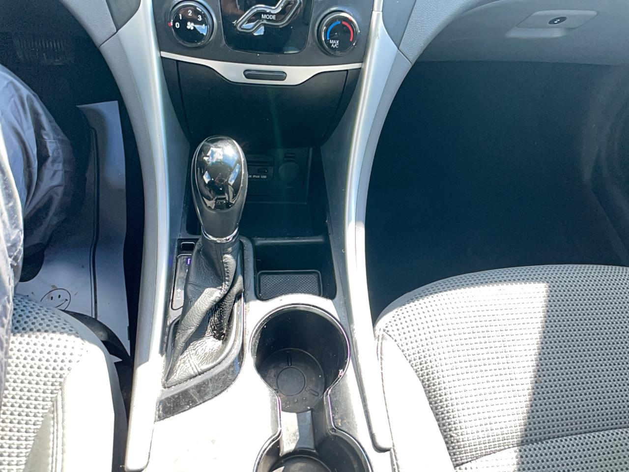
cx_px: 314
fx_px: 472
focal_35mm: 26
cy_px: 236
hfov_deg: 67.3
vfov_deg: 53.1
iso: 32
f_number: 1.6
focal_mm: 4.2
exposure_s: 1/217
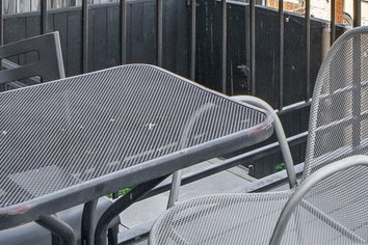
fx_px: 828
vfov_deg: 14.9
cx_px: 415
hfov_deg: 23.4
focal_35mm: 81
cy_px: -185
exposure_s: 1/160
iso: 100
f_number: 8
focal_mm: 14
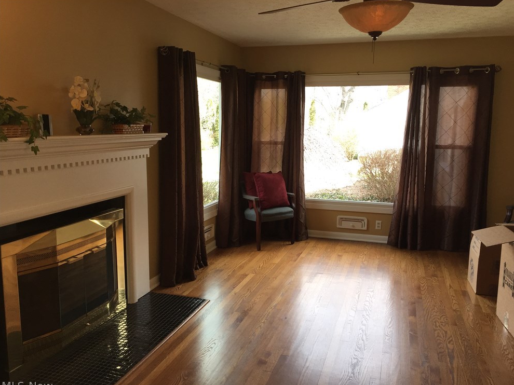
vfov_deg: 46.8
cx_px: 265
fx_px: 445
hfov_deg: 60.0
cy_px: 196
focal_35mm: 30
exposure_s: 1/120
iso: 64
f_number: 2.2
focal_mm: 4.15
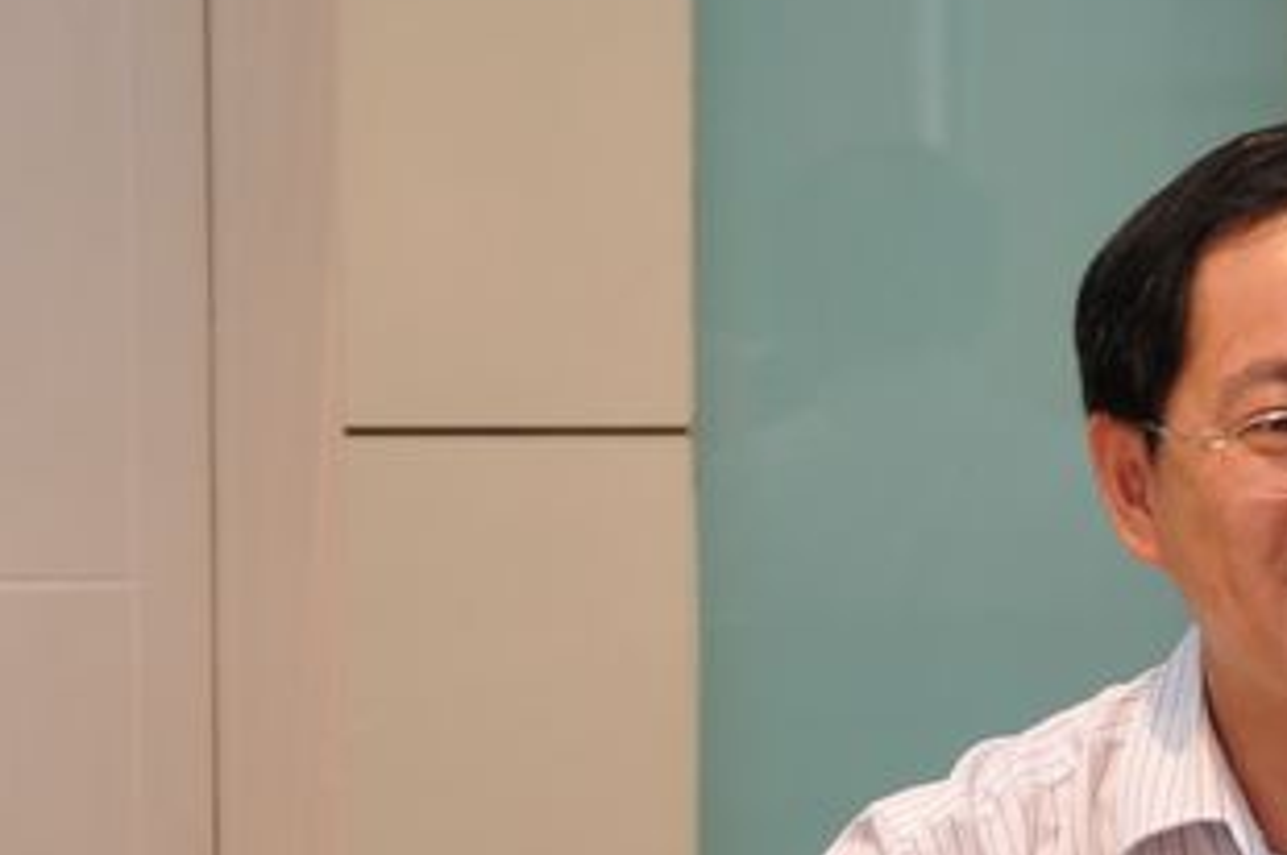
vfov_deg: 6.3
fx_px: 7784
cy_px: 764
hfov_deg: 9.4
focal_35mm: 218
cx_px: 1233
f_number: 5.3
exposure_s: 1/10
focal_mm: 75
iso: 720
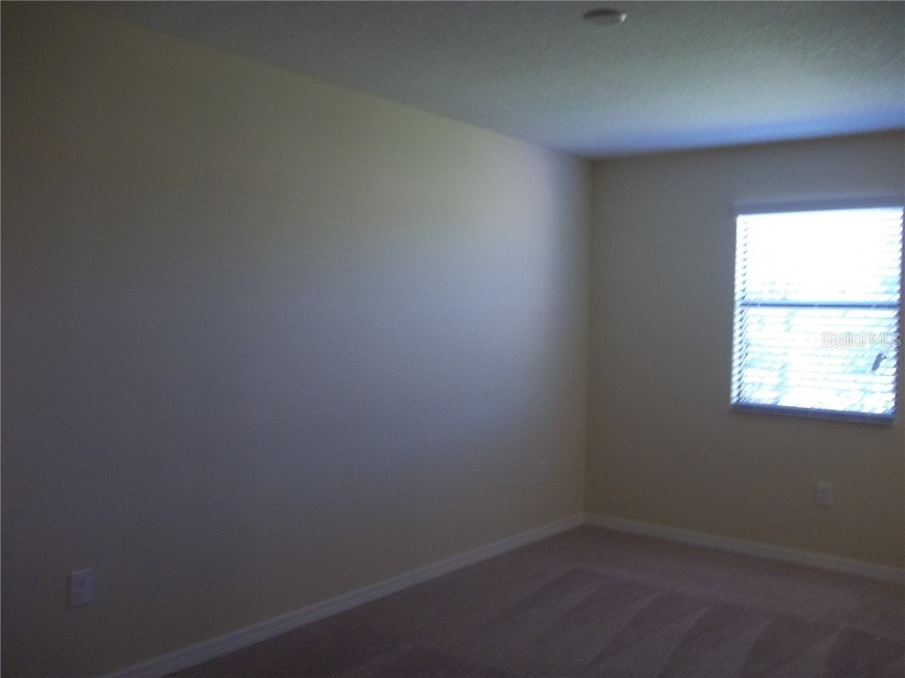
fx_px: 837
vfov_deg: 44.2
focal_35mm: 32
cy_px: 339
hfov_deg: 56.8
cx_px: 452
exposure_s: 1/30
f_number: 2.9
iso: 158
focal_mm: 5.7
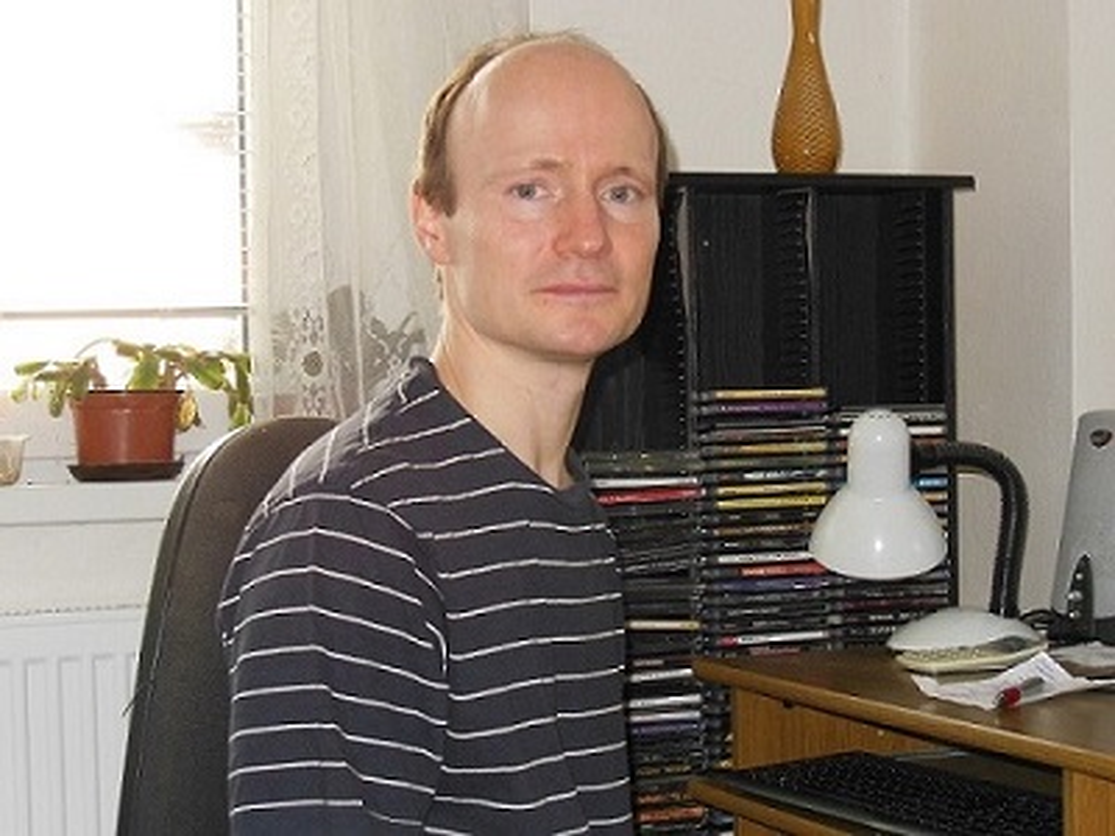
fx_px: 2577
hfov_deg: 24.4
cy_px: 418
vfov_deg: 18.4
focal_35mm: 80
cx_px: 558
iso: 640
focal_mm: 14.3
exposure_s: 1/60
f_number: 5.4
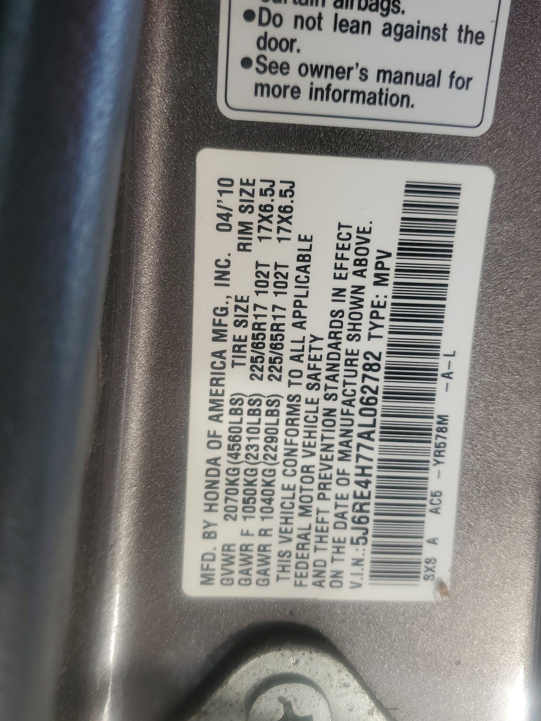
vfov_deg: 59.9
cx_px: 299
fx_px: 625
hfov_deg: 46.7
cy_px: 327
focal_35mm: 30
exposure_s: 1/323
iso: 50
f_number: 1.5
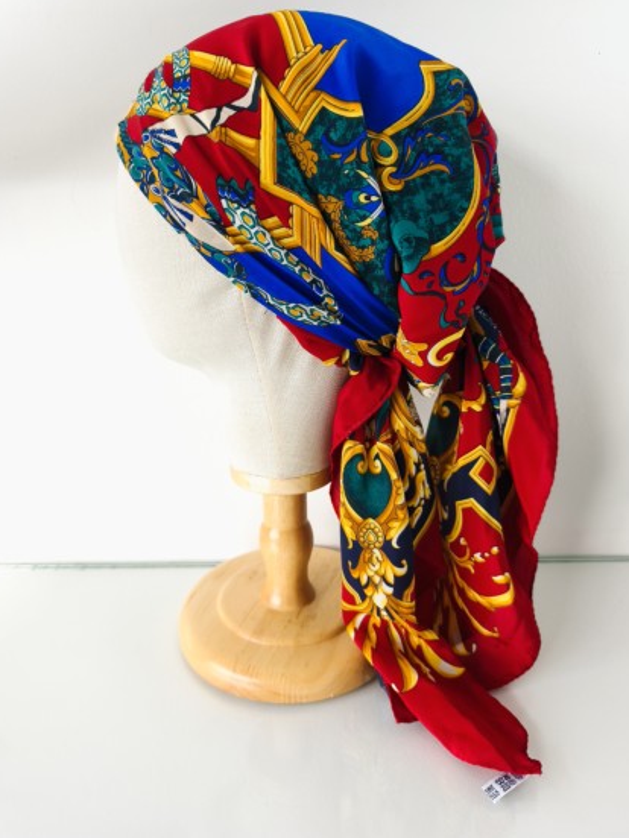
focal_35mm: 25
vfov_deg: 69.4
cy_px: 401
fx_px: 606
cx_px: 299
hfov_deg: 54.9
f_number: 1.65
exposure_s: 1/50
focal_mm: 6.14
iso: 50
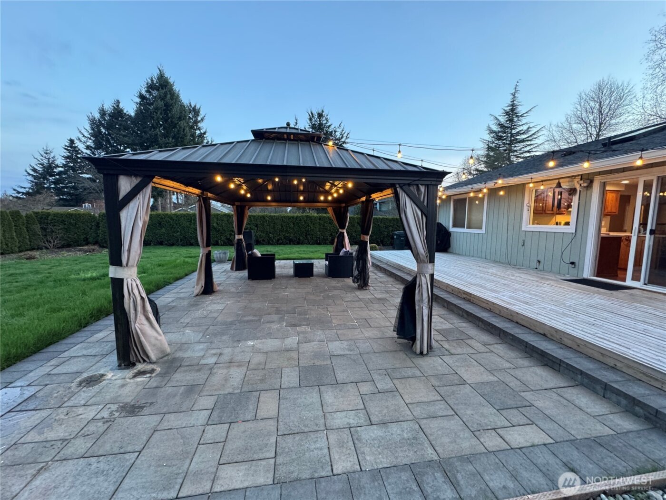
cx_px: 333
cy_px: 250
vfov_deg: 85.7
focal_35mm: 14
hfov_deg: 102.1
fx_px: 269
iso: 400
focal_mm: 2.22
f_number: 2.2
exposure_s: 1/60
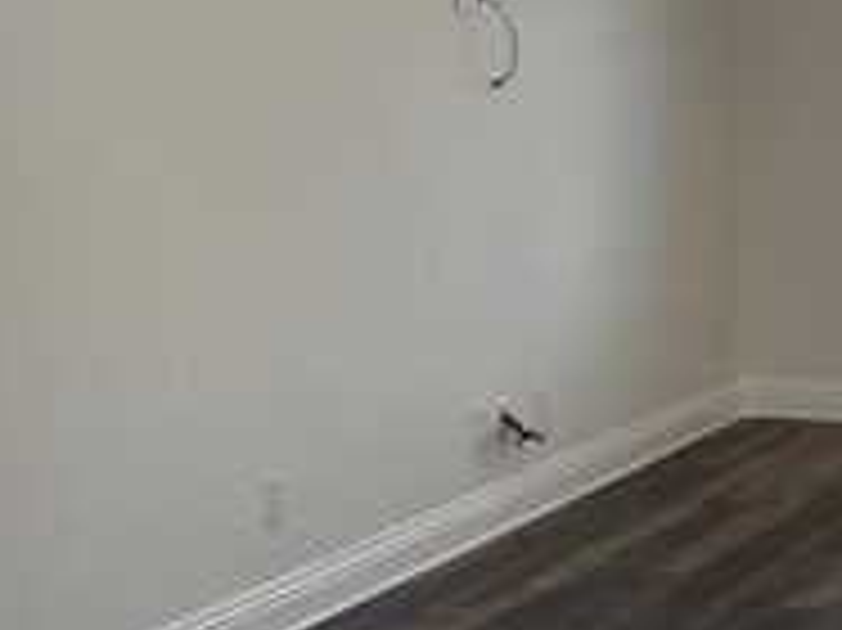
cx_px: 991
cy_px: 536
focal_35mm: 89
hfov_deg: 20.7
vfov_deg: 16.4
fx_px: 2163
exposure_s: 1/120
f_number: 1.6
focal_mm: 4.2
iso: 50
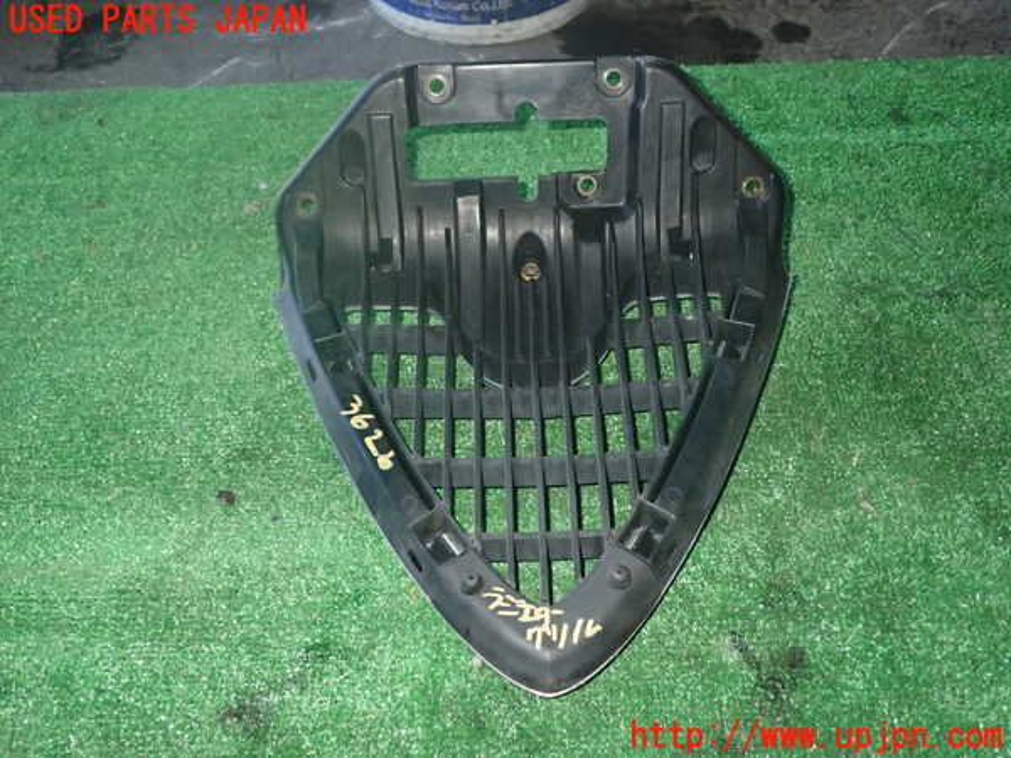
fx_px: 935
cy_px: 379
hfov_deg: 56.8
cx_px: 506
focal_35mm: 32
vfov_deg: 44.2
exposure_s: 1/30
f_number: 7.1
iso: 400
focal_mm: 5.79
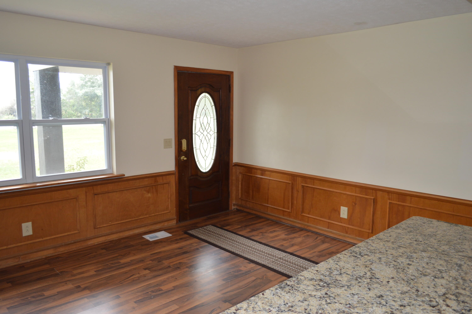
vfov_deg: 47.8
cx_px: 236
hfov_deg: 67.4
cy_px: 157
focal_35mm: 27
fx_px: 354
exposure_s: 1/80
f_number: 4
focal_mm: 18
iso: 400
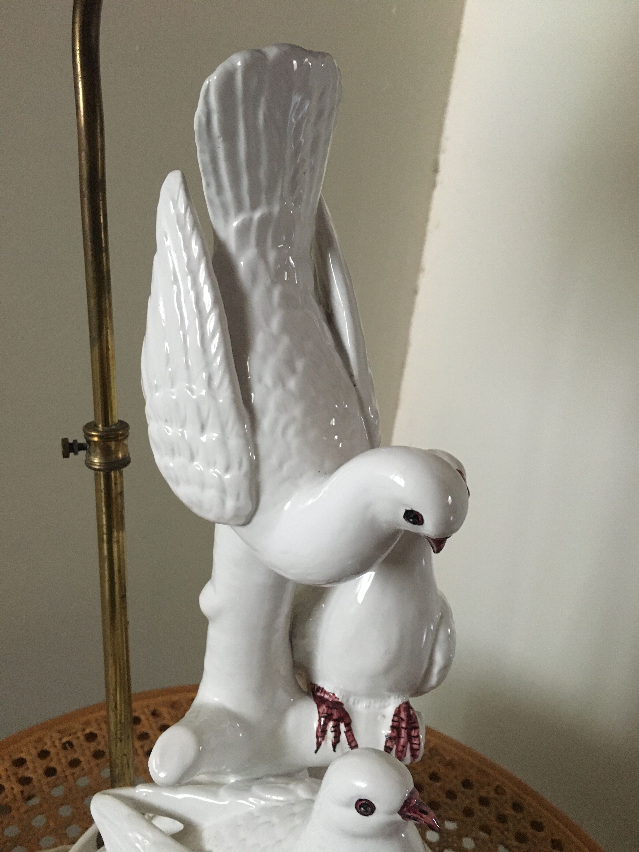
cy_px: 426
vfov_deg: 61.7
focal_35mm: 29
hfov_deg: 48.2
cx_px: 320
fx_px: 714
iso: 200
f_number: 2.2
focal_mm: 4.15
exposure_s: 1/25
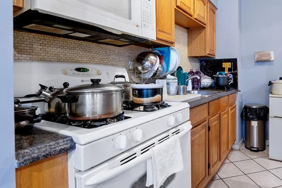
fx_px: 172
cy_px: 78
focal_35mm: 22
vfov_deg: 56.9
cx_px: 189
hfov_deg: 76.0
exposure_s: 1/10
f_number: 4
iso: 640
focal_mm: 14
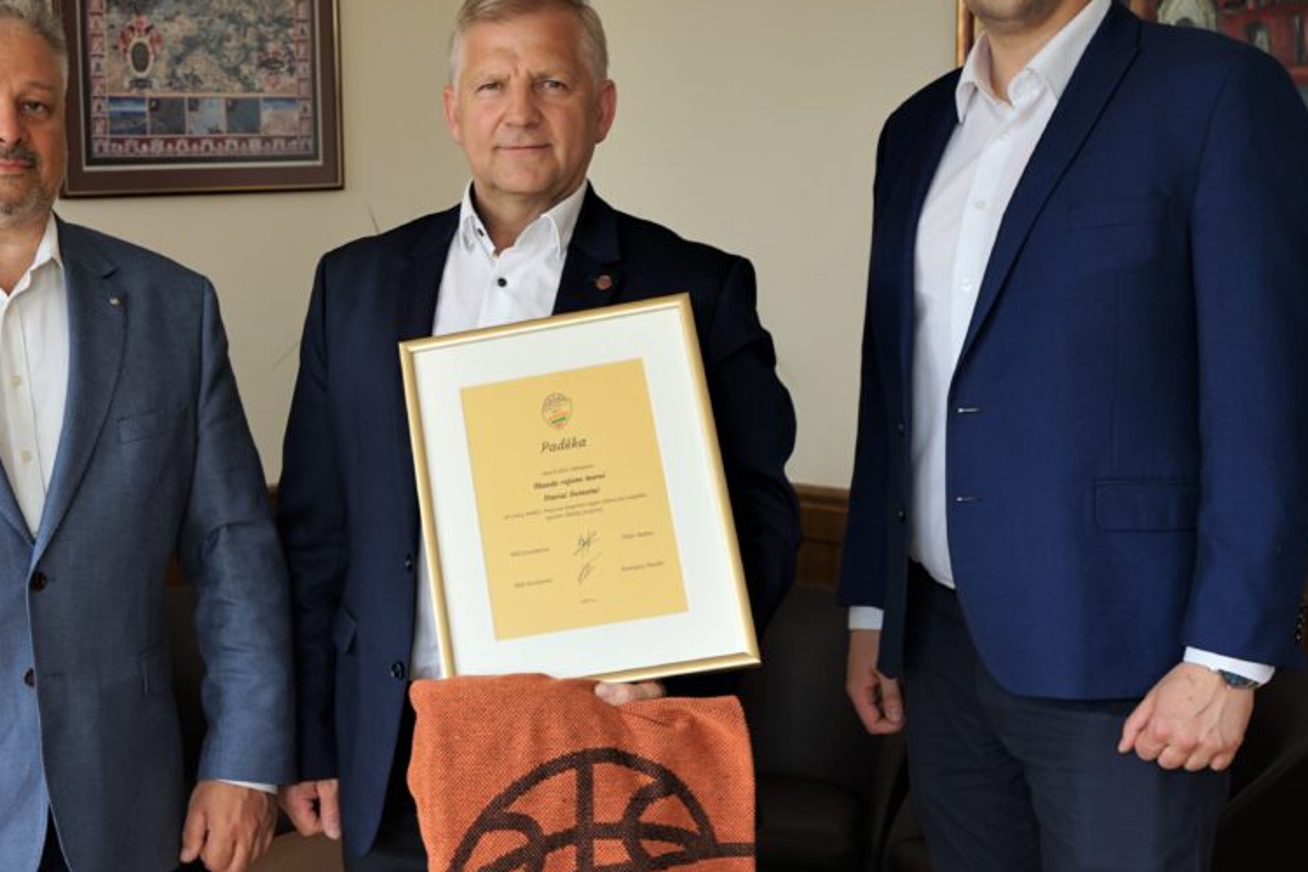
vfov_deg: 23.4
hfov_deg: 33.7
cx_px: 298
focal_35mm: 58
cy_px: 390
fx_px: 2107
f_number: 4.5
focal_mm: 34
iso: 100
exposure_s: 1/60
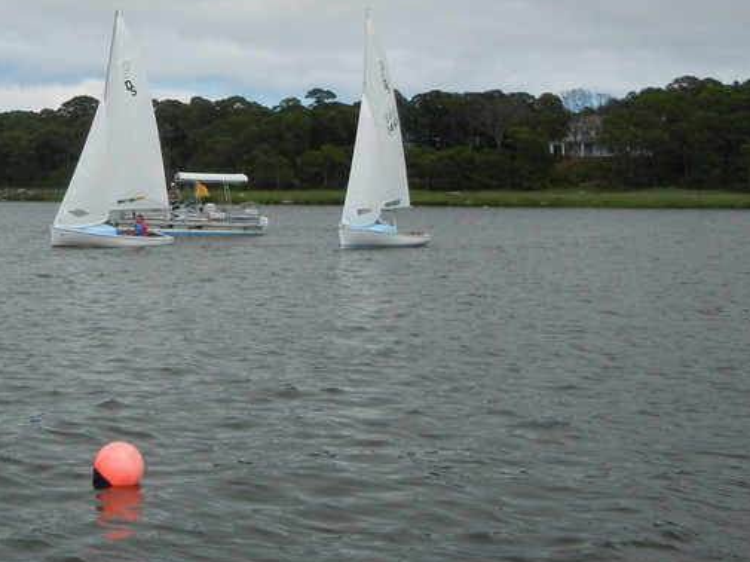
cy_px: 201
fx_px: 1494
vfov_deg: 21.2
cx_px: 65
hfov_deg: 27.1
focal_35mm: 69
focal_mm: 6.2
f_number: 7.2
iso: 160
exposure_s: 1/448
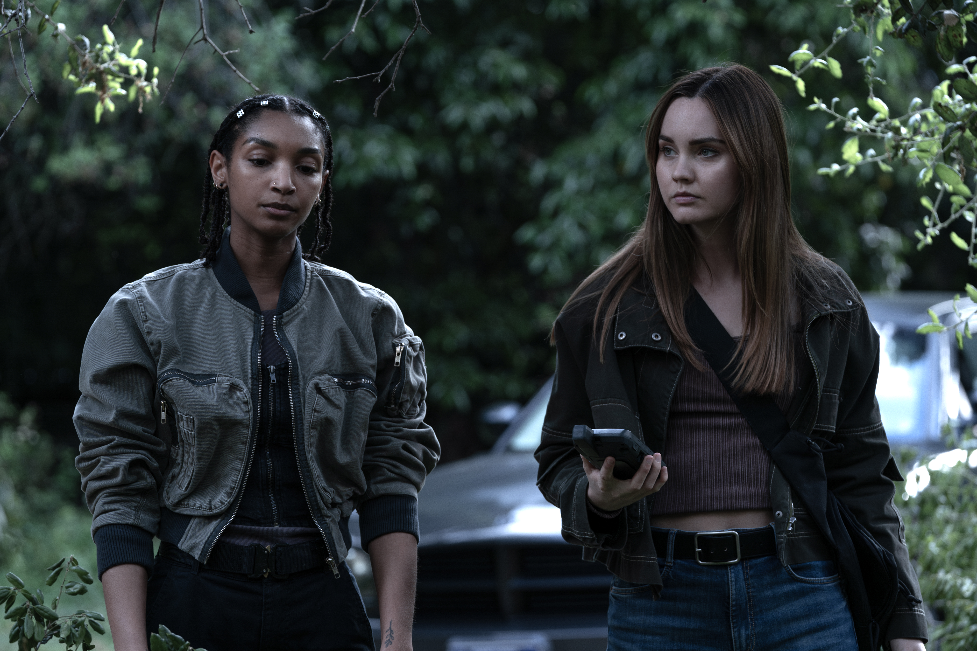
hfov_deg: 13.6
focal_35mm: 151
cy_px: 326
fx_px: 4098
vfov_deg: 9.1
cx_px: 488
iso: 640
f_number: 5
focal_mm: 151
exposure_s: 1/200
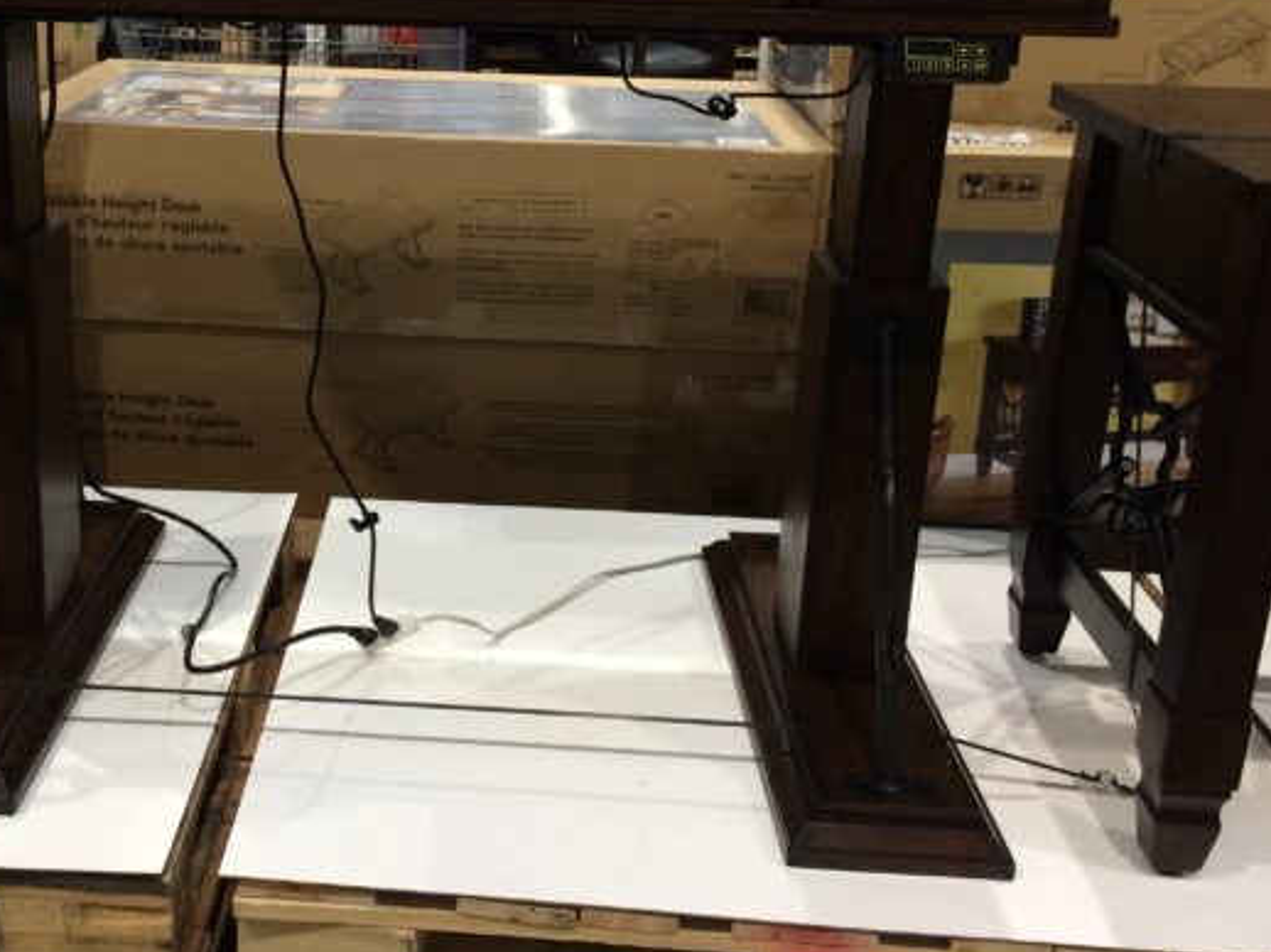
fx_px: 1578
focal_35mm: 43
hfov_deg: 43.1
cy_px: 336
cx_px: 397
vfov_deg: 33.3
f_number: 2.2
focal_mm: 4.15
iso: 64
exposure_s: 1/30
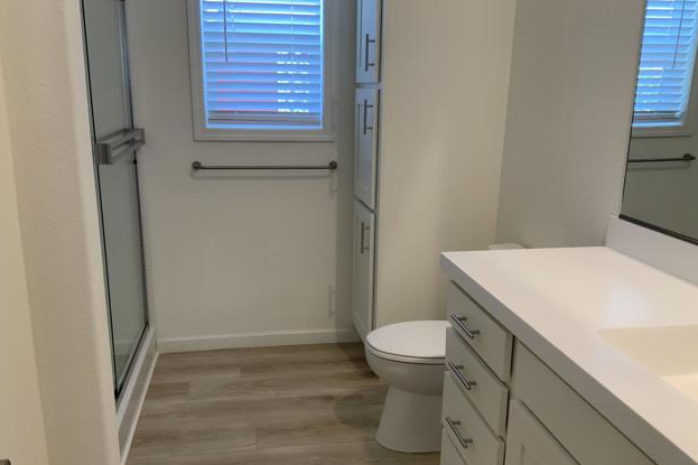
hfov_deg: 60.3
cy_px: 248
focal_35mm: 31
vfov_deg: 42.3
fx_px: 601
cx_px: 344
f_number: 1.8
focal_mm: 3
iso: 64
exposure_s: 1/60
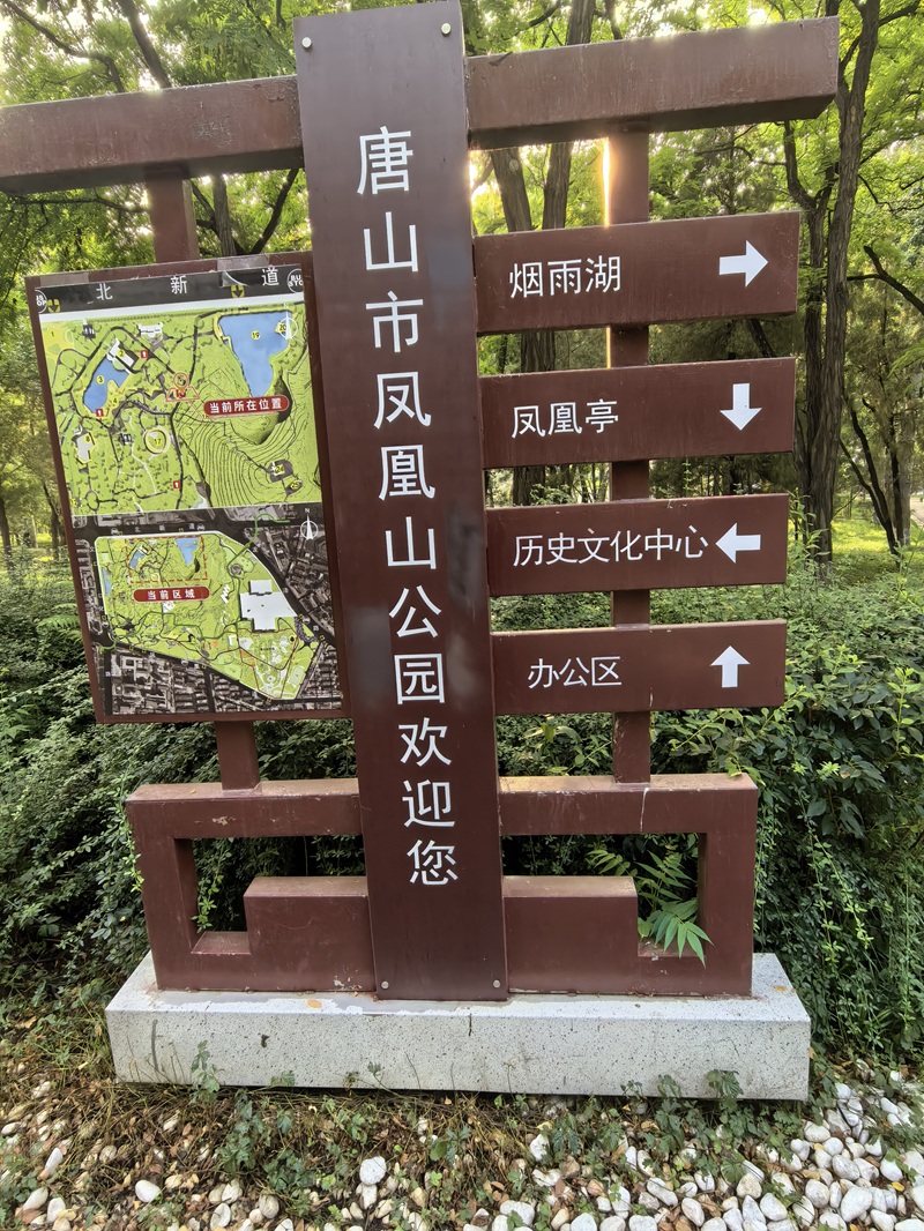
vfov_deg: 84.7
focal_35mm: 19
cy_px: 616
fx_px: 676
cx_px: 462
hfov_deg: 68.7
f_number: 2.2
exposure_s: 1/100
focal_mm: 1.76
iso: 125
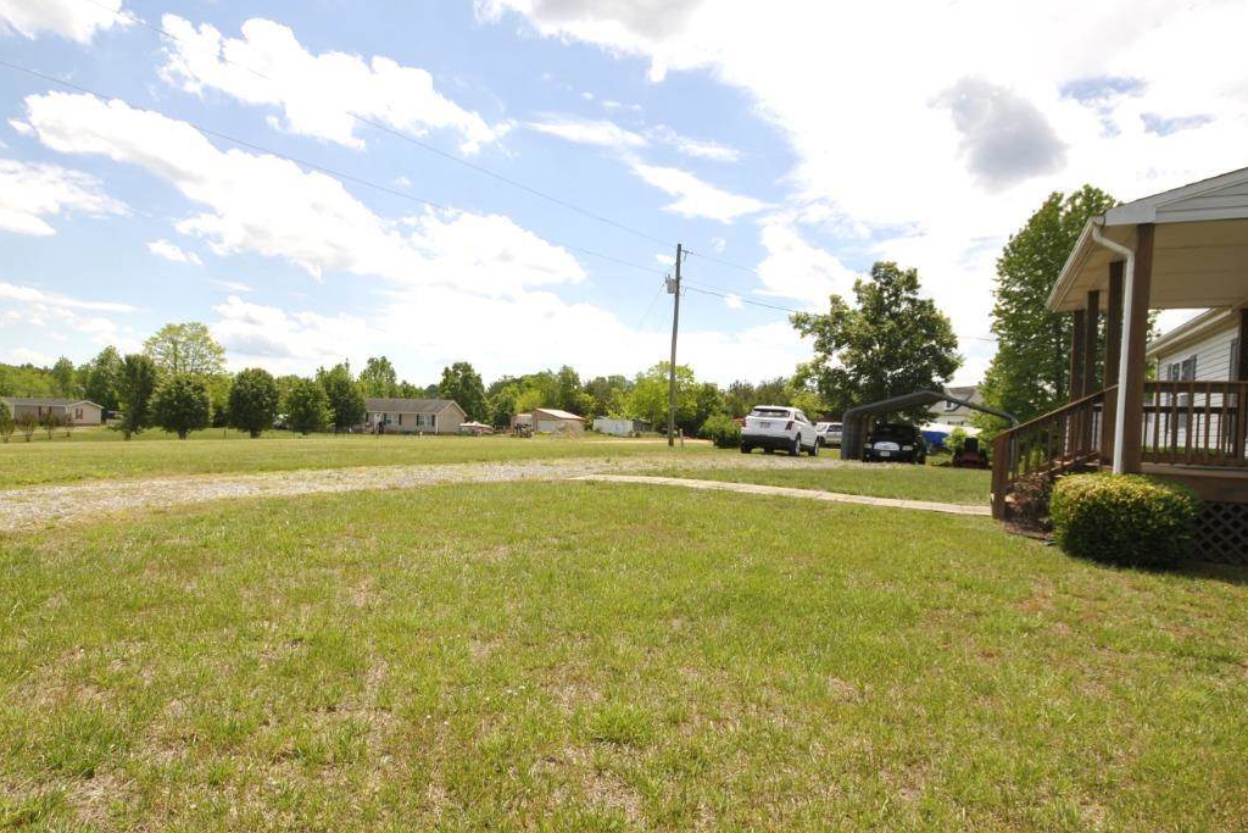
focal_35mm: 22
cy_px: 449
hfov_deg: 78.5
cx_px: 597
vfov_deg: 57.2
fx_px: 763
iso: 100
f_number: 8
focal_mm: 10
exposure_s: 1/250
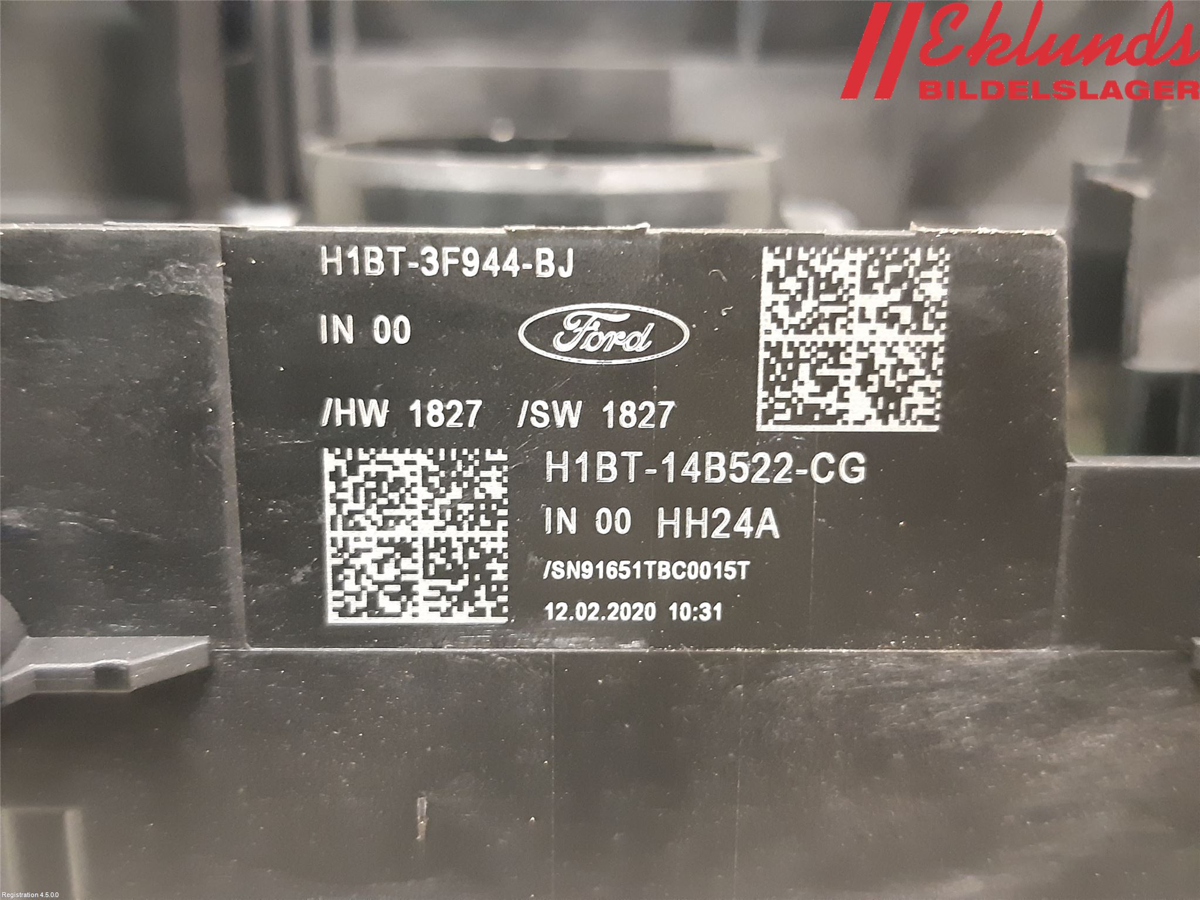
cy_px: 450
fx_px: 901
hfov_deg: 67.3
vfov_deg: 53.1
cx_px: 600
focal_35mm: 26
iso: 640
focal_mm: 3.93
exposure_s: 1/20
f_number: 1.7
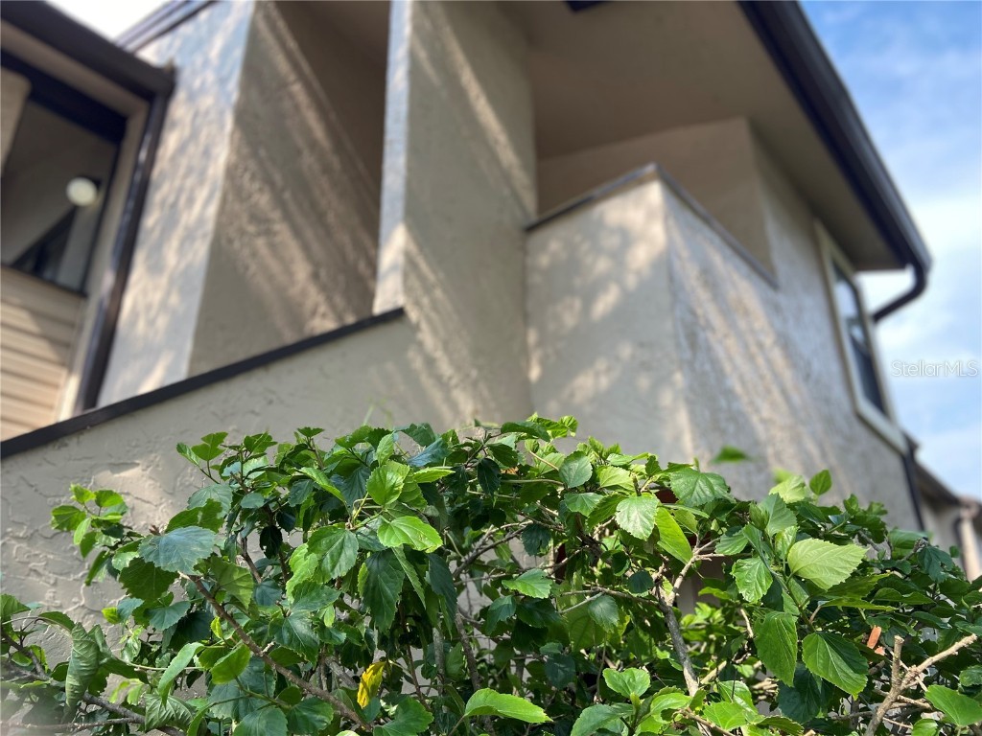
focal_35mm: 26
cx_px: 491
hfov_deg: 67.3
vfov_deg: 53.1
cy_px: 368
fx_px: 738
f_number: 1.8
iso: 32
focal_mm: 4.25
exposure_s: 1/522
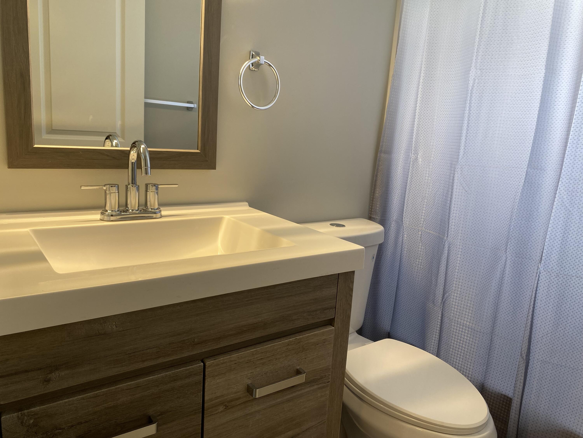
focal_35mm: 26
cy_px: 219
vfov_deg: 53.1
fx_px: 438
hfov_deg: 67.3
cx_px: 292
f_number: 1.8
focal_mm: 4.25
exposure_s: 1/120
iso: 64
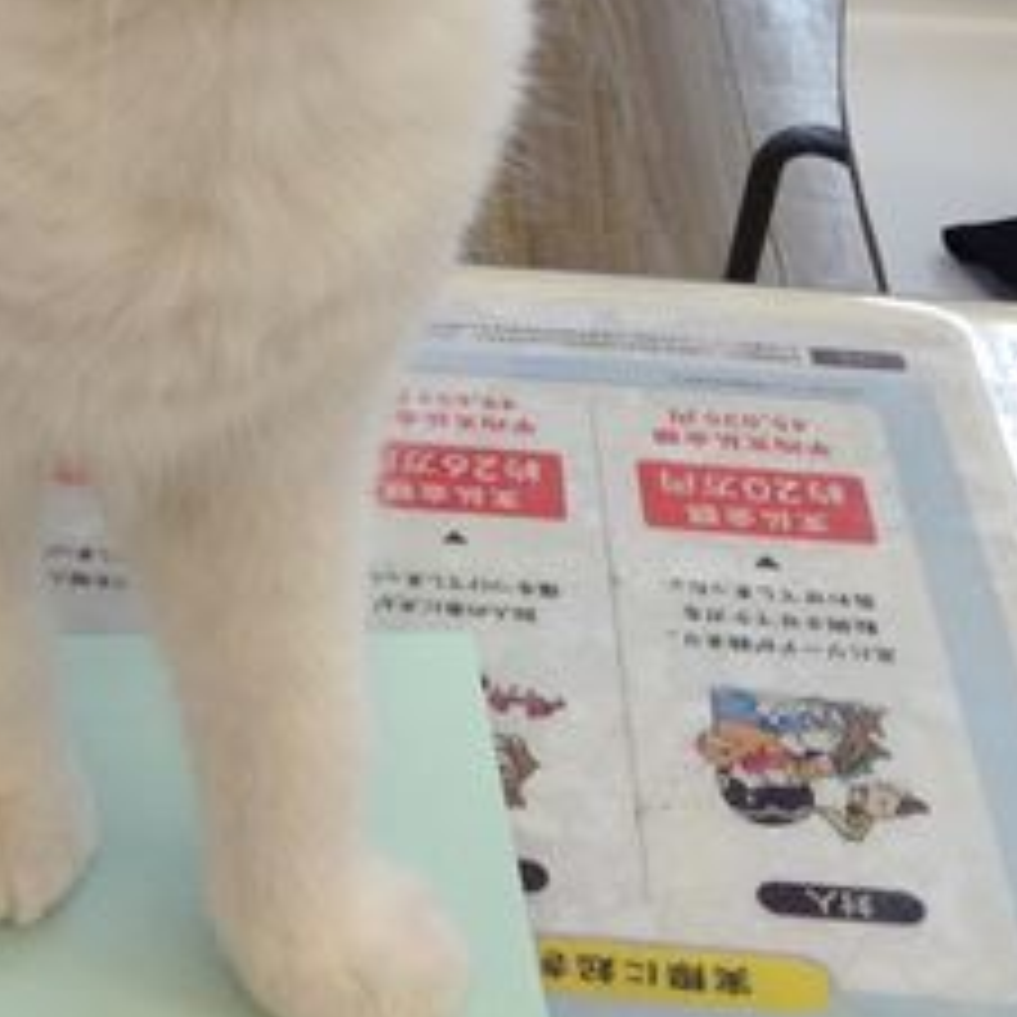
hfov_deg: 20.7
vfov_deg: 20.6
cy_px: 54
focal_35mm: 82
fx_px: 2726
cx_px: 90
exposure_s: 1/120
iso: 80
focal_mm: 4.28
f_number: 2.4
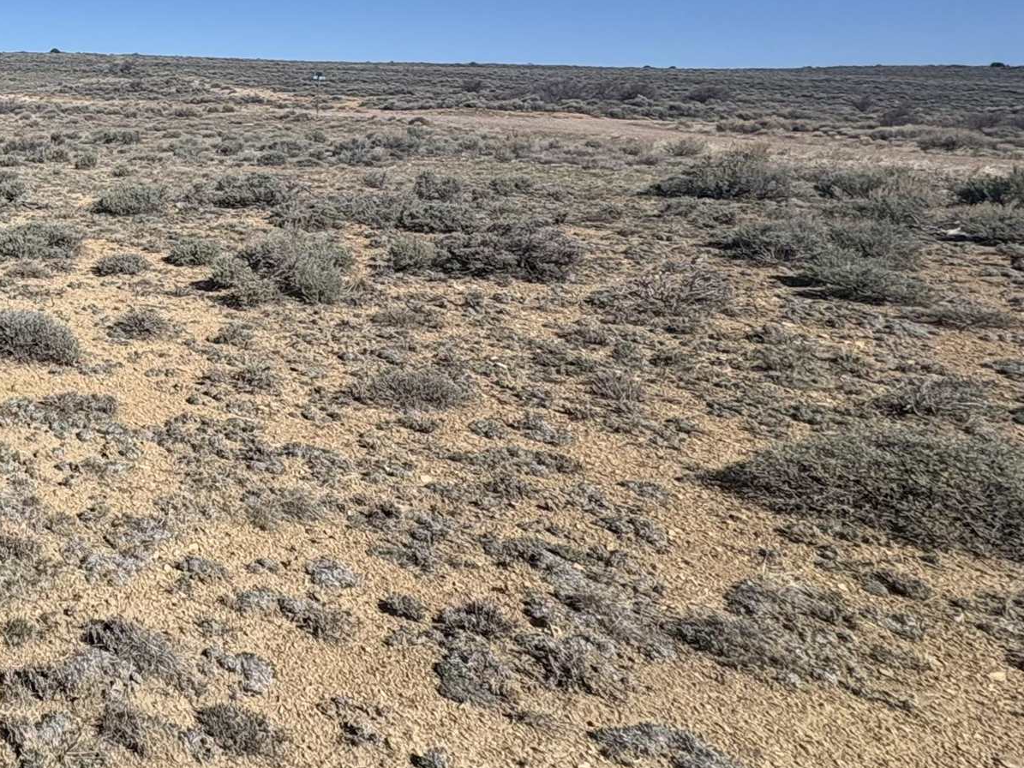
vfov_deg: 35.7
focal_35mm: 36
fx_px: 1065
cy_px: -3
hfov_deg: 38.8
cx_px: -183
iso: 50
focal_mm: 2.22
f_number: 2.2
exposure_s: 1/3247
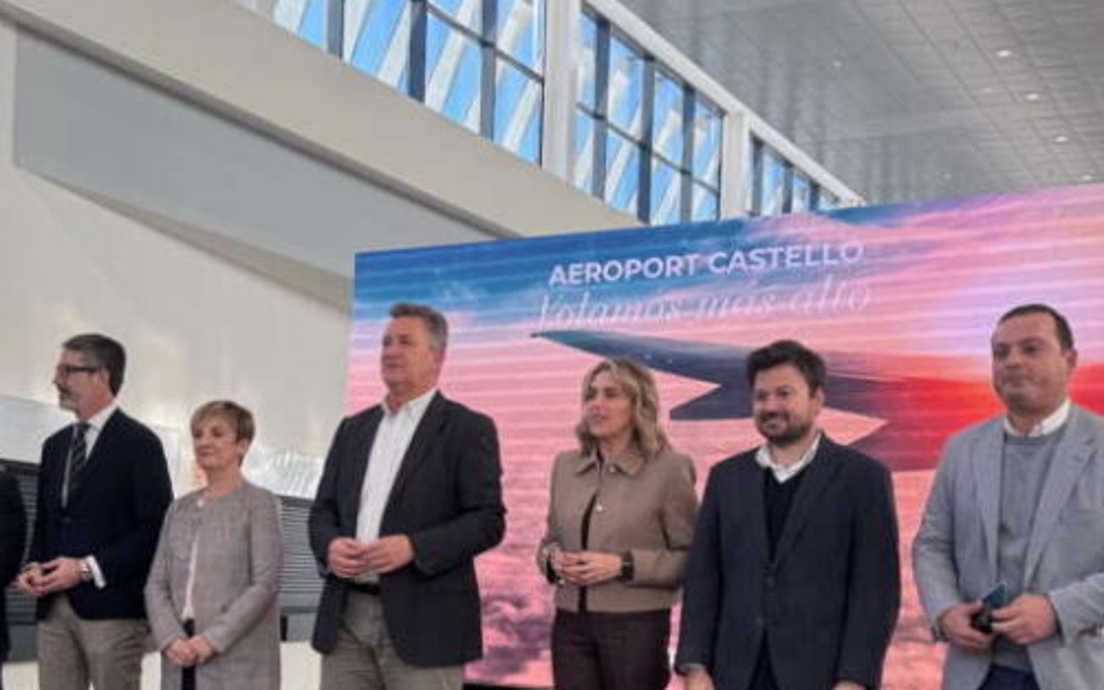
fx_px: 1564
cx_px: 478
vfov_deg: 24.5
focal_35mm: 52
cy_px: 542
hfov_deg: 38.8
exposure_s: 1/312
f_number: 1.78
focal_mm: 6.76
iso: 80
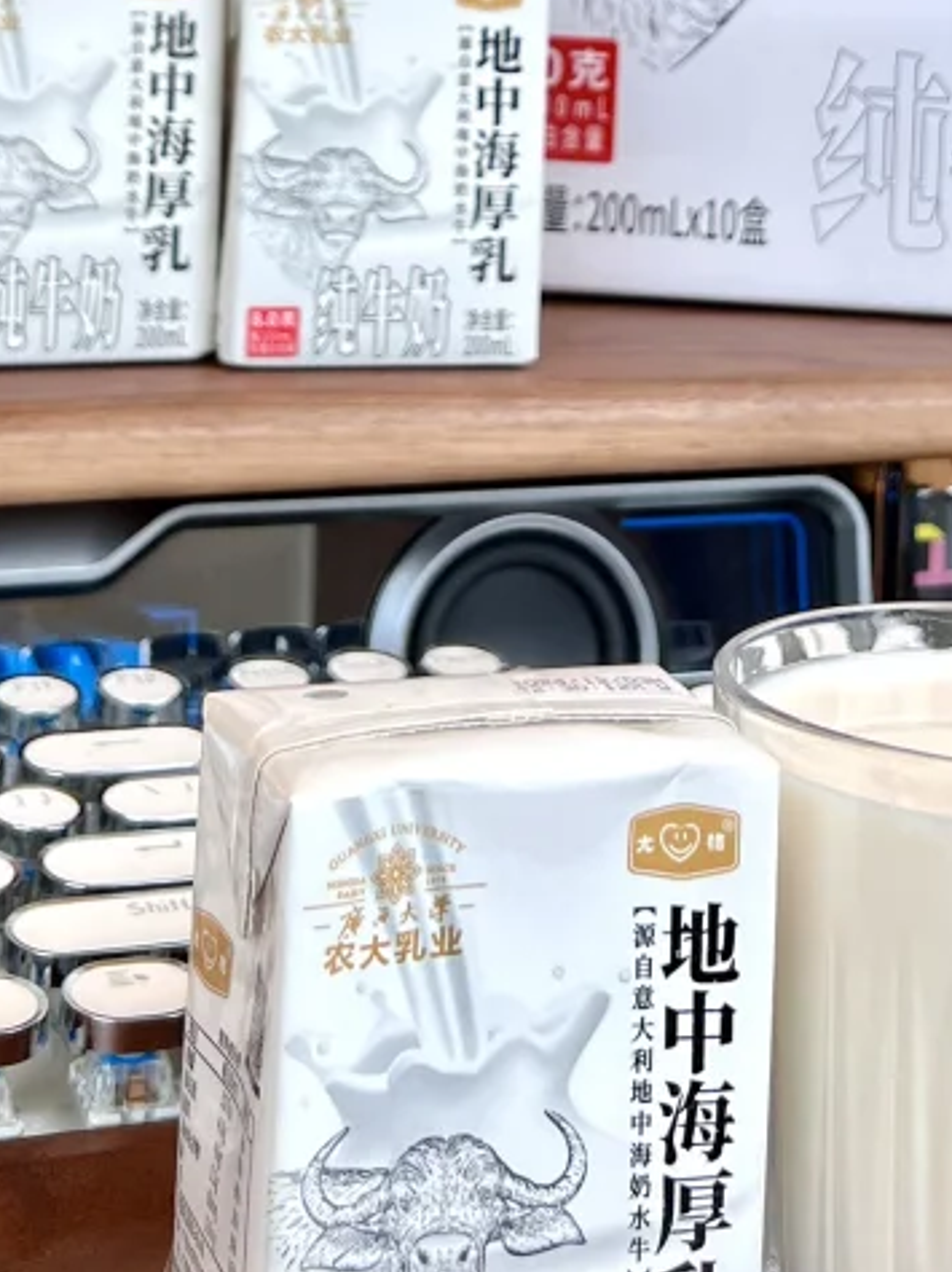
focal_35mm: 79
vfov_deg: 22.9
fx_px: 2899
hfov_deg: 18.6
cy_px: -225
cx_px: 499
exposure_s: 1/441
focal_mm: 5.7
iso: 50
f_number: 1.5
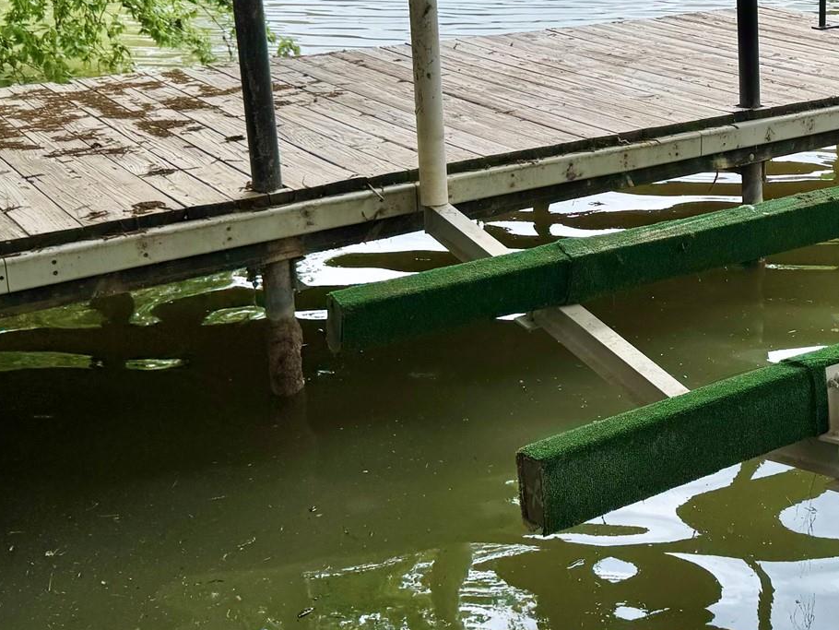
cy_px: 121
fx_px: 1309
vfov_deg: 26.5
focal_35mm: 54
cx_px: 786
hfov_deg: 33.3
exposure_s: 1/1395
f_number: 1.78
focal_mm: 6.76
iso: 80
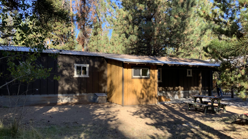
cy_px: 72
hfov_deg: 61.0
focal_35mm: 32
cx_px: 123
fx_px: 210
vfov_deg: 36.7
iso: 16
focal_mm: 3
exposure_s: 1/305
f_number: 1.8
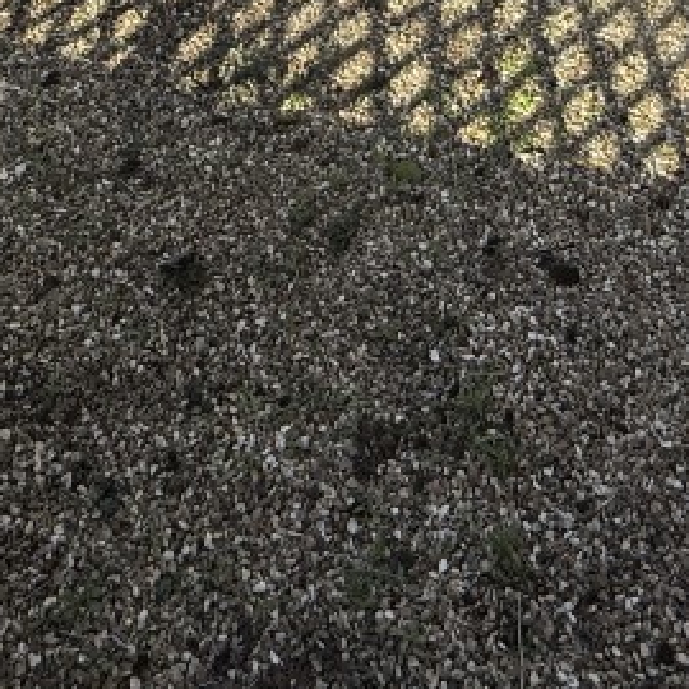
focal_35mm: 47
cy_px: -255
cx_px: 401
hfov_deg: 36.0
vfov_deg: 28.2
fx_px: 1058
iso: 64
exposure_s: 1/1572
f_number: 2.2
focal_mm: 2.22
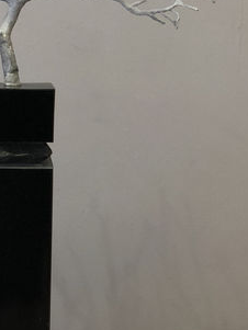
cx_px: 21
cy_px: 46
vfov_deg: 14.2
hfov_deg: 10.7
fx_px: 1317
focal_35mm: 138
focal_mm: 6
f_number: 2.4
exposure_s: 1/50
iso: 64
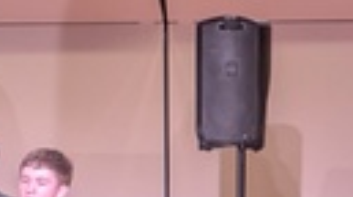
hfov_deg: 2.7
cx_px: -654
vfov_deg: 1.5
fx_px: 7418
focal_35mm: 794
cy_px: 142
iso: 231
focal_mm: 19
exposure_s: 1/30.8
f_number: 3.5
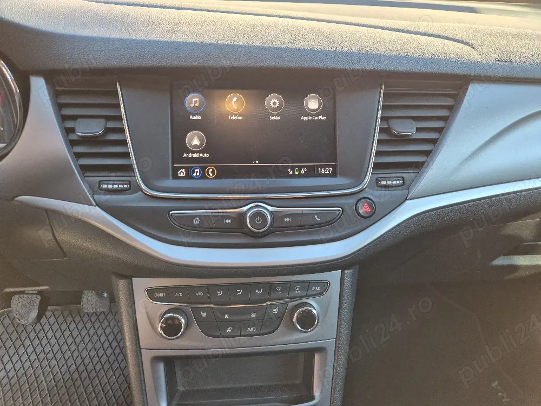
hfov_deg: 73.9
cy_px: 203
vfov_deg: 58.9
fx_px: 359
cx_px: 270
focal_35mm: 23
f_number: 1.8
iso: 200
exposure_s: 1/182
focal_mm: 5.4
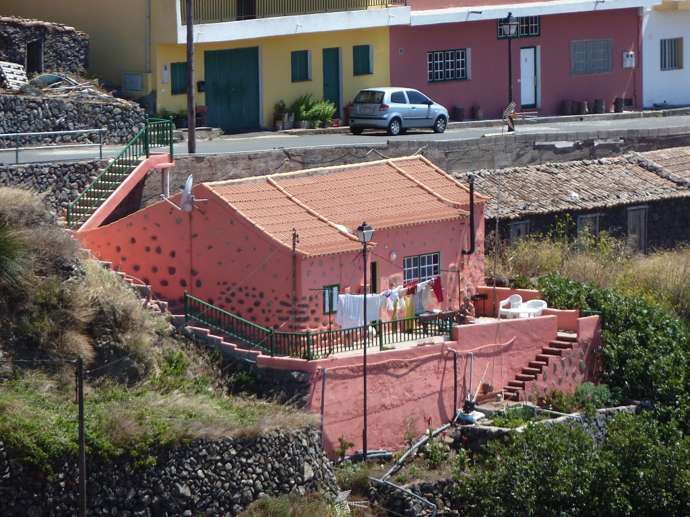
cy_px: 258
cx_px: 345
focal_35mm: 300
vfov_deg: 5.0
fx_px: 5980
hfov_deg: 6.6
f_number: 4.9
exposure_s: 1/200
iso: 80
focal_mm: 49.2
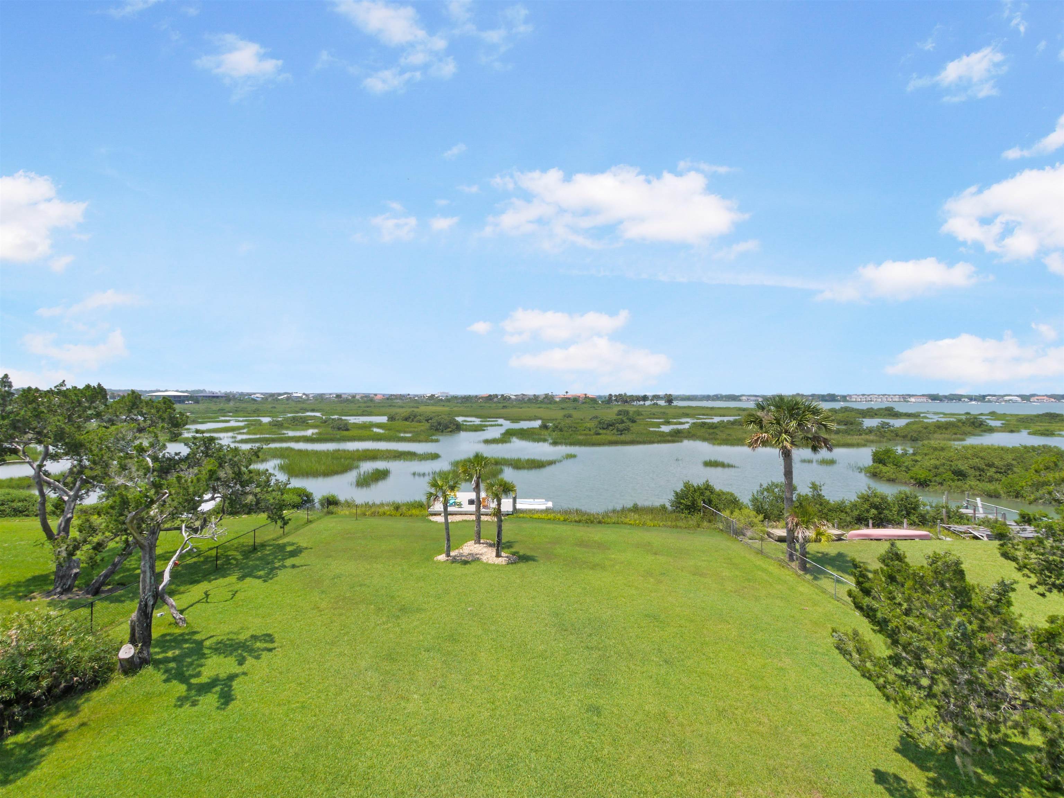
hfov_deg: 102.1
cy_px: 399
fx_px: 430
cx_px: 532
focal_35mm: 14
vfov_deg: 85.7
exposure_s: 1/160
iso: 400
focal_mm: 7
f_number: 16
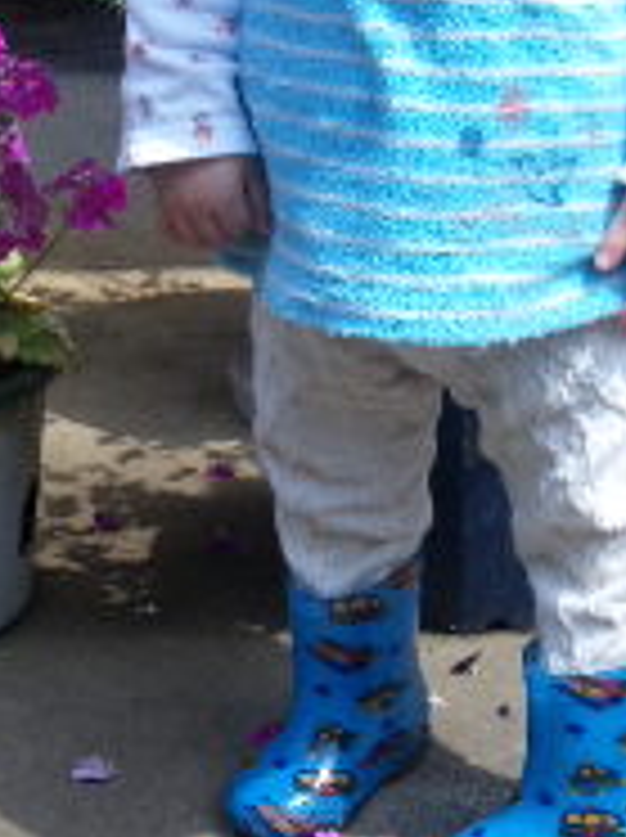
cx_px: 342
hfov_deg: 14.8
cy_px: 50
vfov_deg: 19.2
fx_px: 2417
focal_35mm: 100
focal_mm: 4.82
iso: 100
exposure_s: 1/791
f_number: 2.8
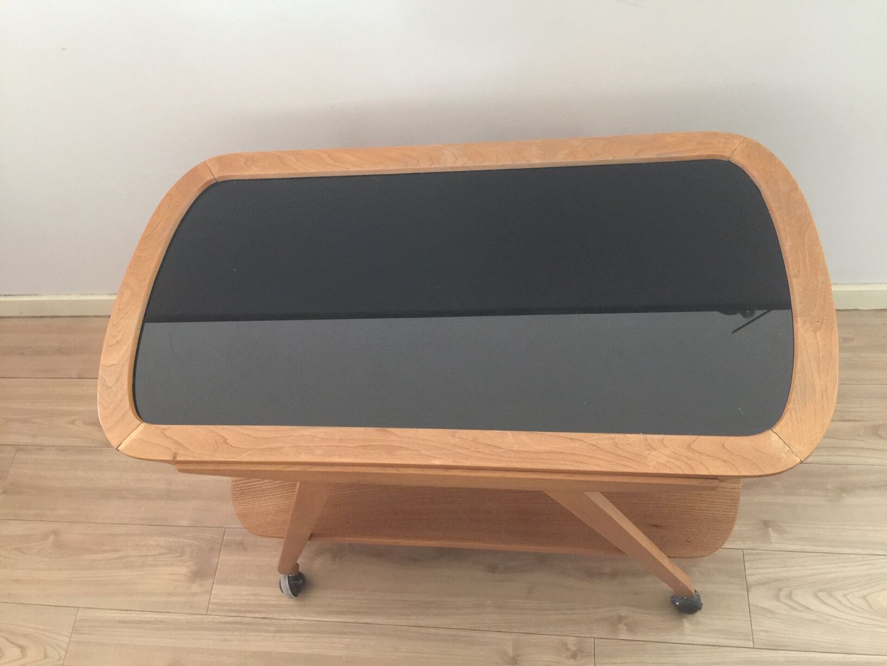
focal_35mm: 29
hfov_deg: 61.7
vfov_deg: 48.2
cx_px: 444
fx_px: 743
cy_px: 333
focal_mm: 4.15
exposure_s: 1/10
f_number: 2.2
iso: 100
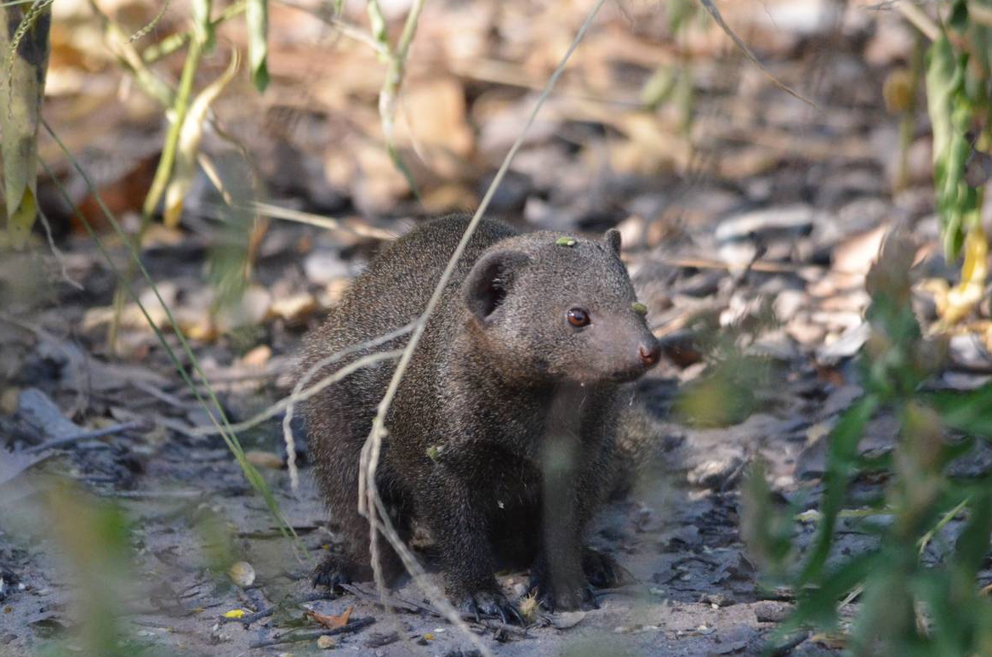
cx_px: 458
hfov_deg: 2.0
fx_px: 28304
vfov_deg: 1.3
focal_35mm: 1029
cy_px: 343
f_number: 8
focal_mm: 500
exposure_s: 1/1000
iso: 2500
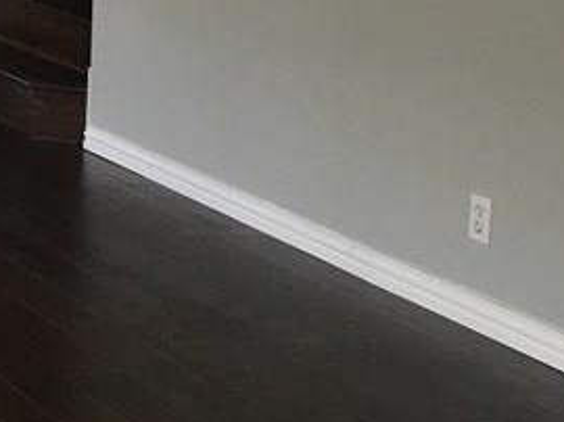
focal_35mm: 110
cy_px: -36
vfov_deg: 13.2
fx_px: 1791
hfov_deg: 16.0
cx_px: -343
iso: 80
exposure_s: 1/30
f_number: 2.2
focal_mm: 4.15
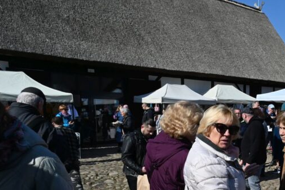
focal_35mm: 49
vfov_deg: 26.7
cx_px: 289
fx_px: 388
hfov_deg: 36.1
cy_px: 166
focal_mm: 24
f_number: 14
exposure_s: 1/800
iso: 640
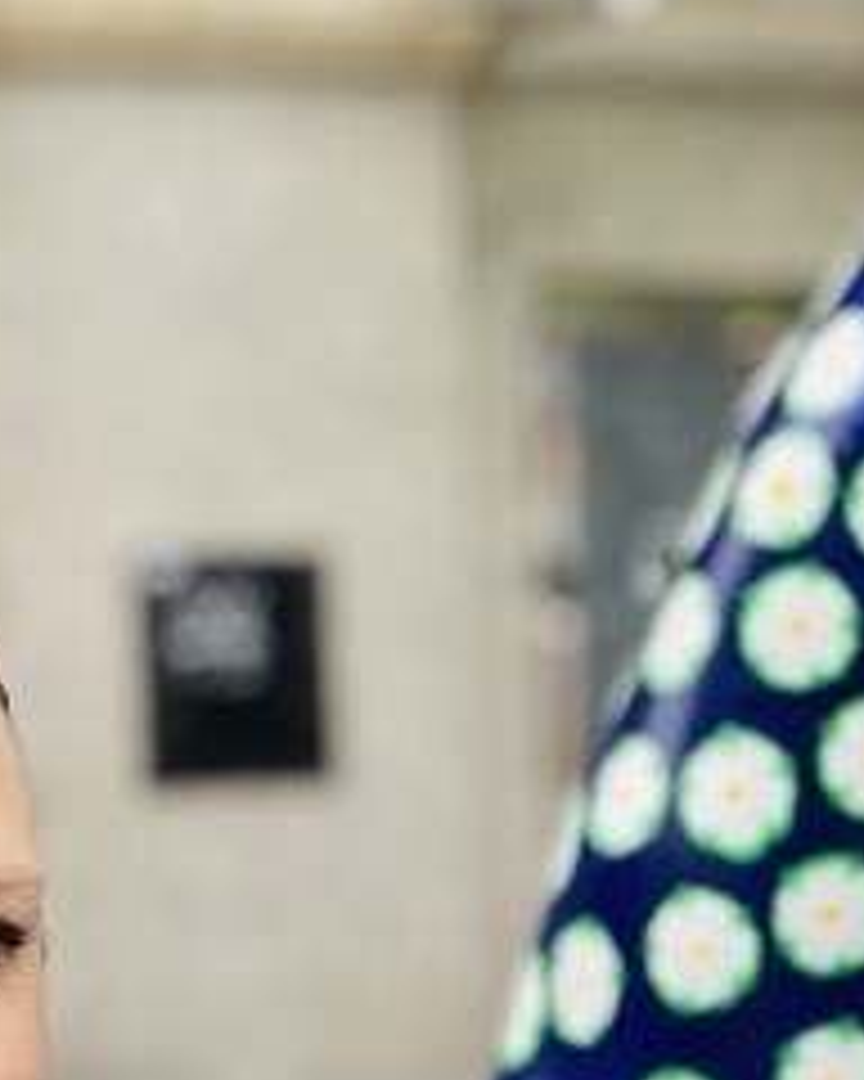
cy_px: 1080
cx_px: 909
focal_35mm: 127
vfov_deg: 14.9
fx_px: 4059
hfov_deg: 12.0
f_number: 1.6
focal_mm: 4.2
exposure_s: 1/842
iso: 32
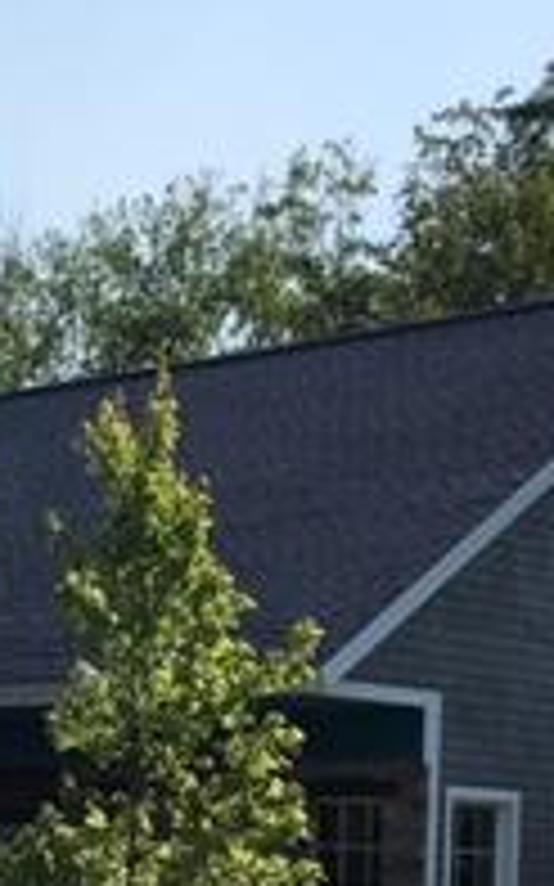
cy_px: 823
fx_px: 2417
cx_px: -203
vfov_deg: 20.3
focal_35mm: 100
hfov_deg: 12.6
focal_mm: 4.15
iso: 25
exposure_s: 1/2024
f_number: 2.2
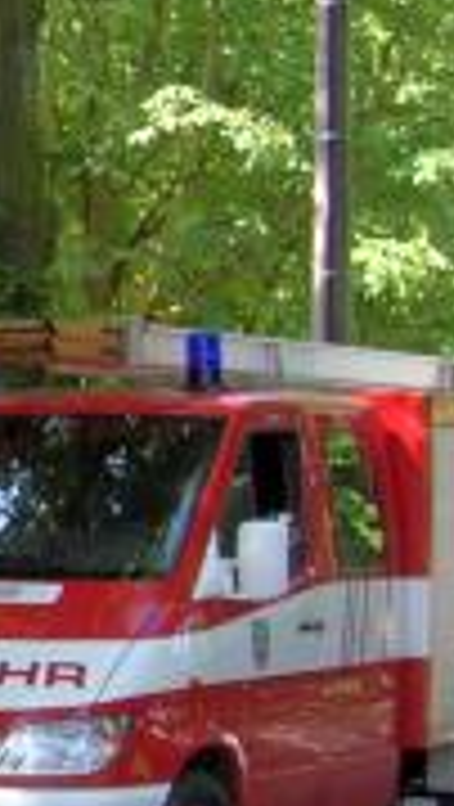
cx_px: -800
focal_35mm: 132
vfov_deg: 16.2
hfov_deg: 8.1
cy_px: 482
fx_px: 2818
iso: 50
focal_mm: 5.7
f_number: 4.9
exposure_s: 1/32
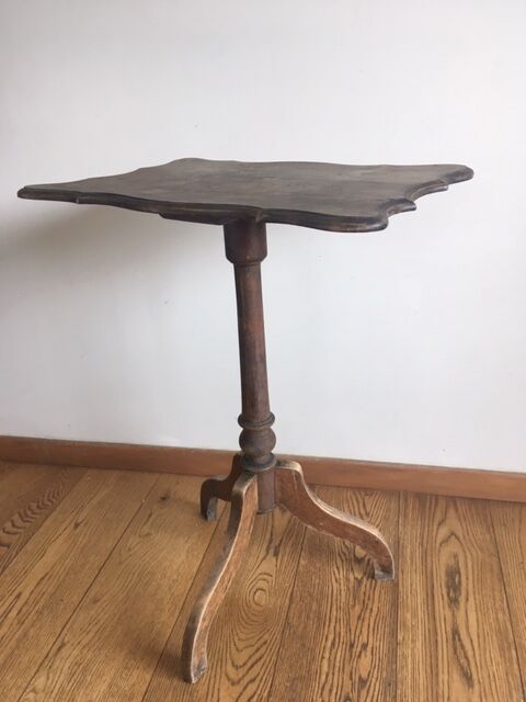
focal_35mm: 29
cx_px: 263
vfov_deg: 61.7
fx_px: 588
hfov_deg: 48.2
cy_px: 351
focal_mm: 4.15
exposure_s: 1/33
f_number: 2.2
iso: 25
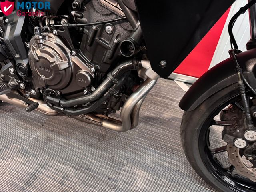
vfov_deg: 56.8
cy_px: 96
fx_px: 177
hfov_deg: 71.6
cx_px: 128
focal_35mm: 24
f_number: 1.78
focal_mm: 6.76
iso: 1000
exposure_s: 1/33
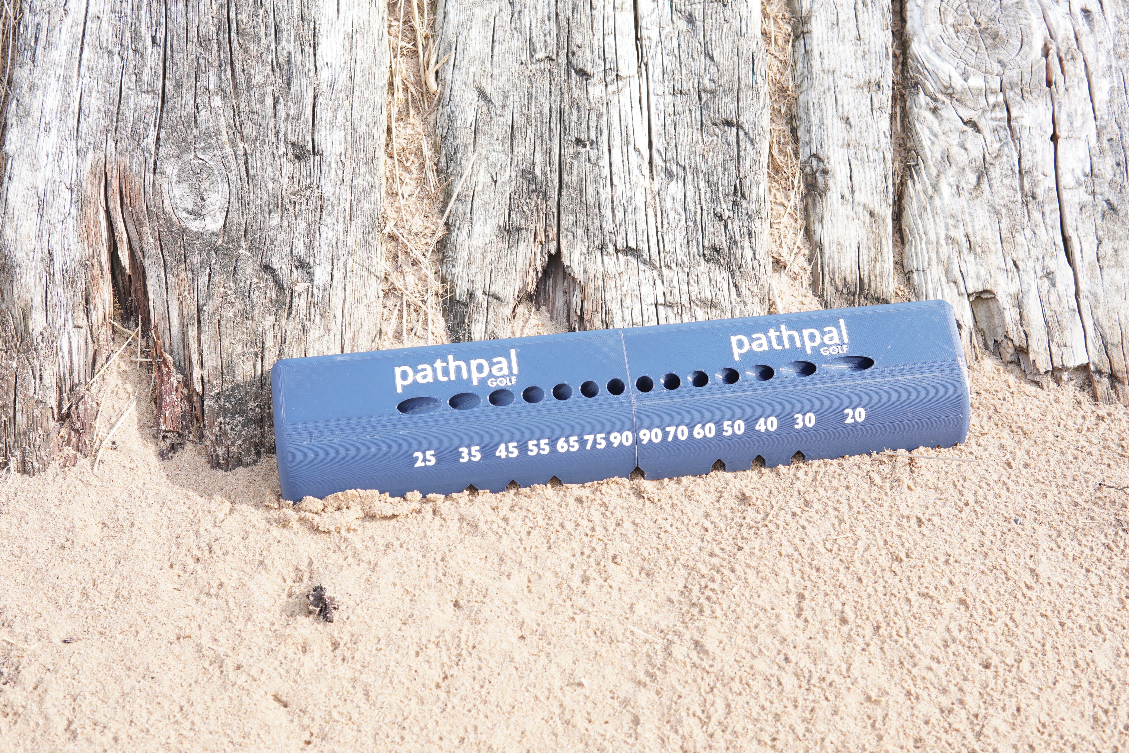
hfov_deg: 43.6
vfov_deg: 29.9
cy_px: 376
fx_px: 1411
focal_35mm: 45
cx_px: 564
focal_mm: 30
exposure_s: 1/100
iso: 100
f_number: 5.6
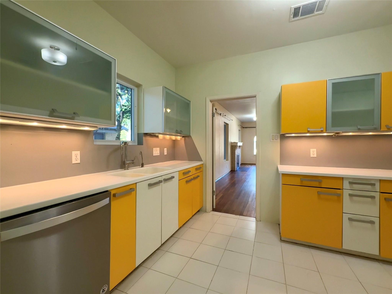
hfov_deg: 102.1
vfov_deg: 85.7
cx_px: 196
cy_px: 147
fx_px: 159
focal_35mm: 14
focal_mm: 2.22
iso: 250
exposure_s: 1/120
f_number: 2.2
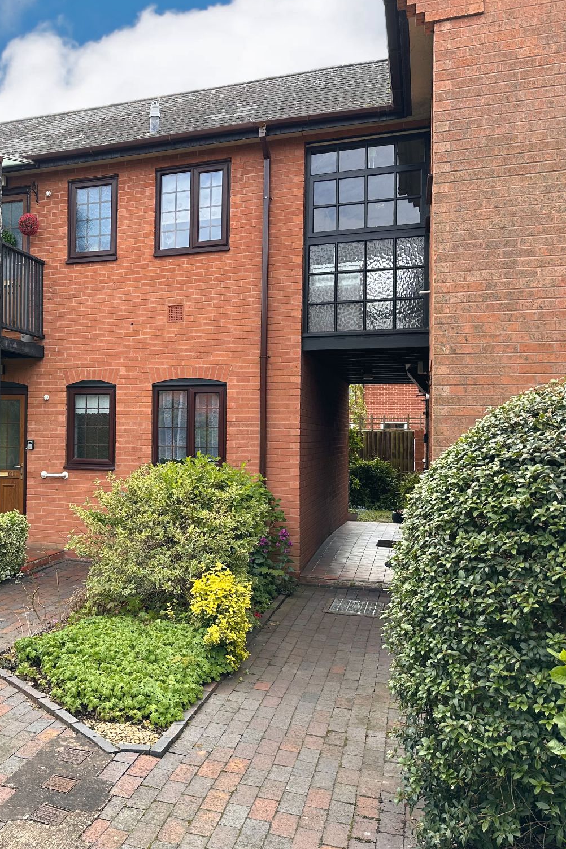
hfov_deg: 36.5
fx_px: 802
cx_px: 58
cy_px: 418
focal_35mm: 34
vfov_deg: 55.8
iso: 80
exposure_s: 1/797
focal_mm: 6.86
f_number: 1.78
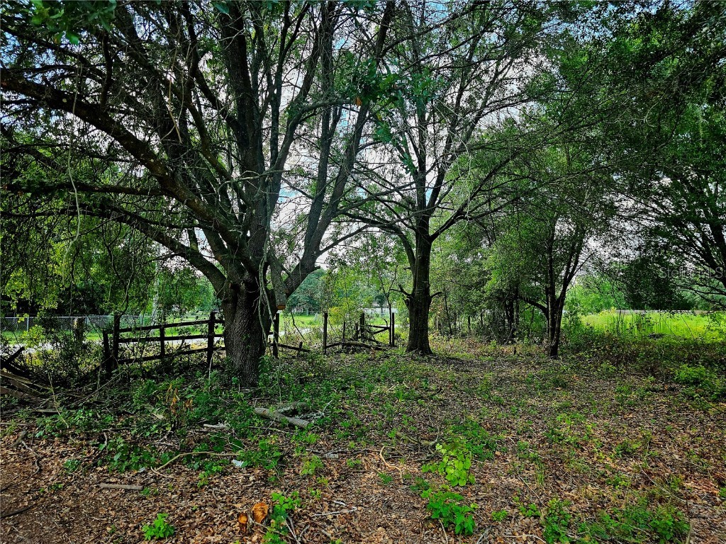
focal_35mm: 23
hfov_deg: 73.9
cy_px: 272
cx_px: 363
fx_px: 482
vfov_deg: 58.9
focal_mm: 6.3
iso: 25
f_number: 1.7
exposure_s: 1/182
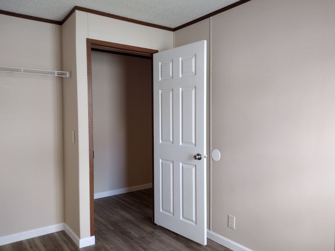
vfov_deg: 51.4
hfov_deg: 65.3
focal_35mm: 27
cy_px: 126
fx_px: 261
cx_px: 168
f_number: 1.7
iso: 233
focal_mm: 4.71
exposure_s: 1/40
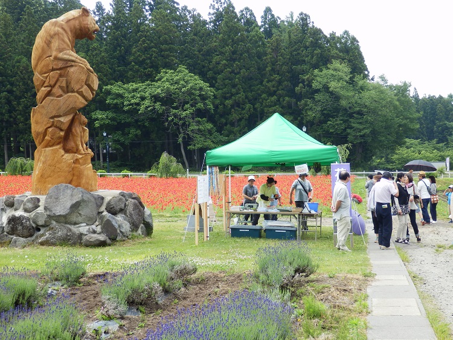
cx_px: 226
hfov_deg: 38.9
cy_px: 170
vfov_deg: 29.7
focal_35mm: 49
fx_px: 641
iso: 80
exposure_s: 1/200
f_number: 4
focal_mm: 8.9
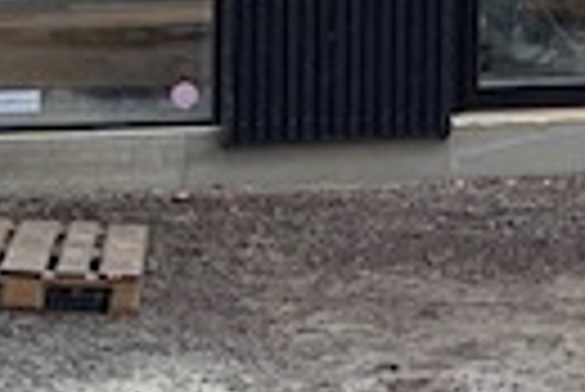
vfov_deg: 10.1
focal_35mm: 133
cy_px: -113
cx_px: 914
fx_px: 2164
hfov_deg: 14.3
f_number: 1.8
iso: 100
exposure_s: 1/91
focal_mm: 4.25
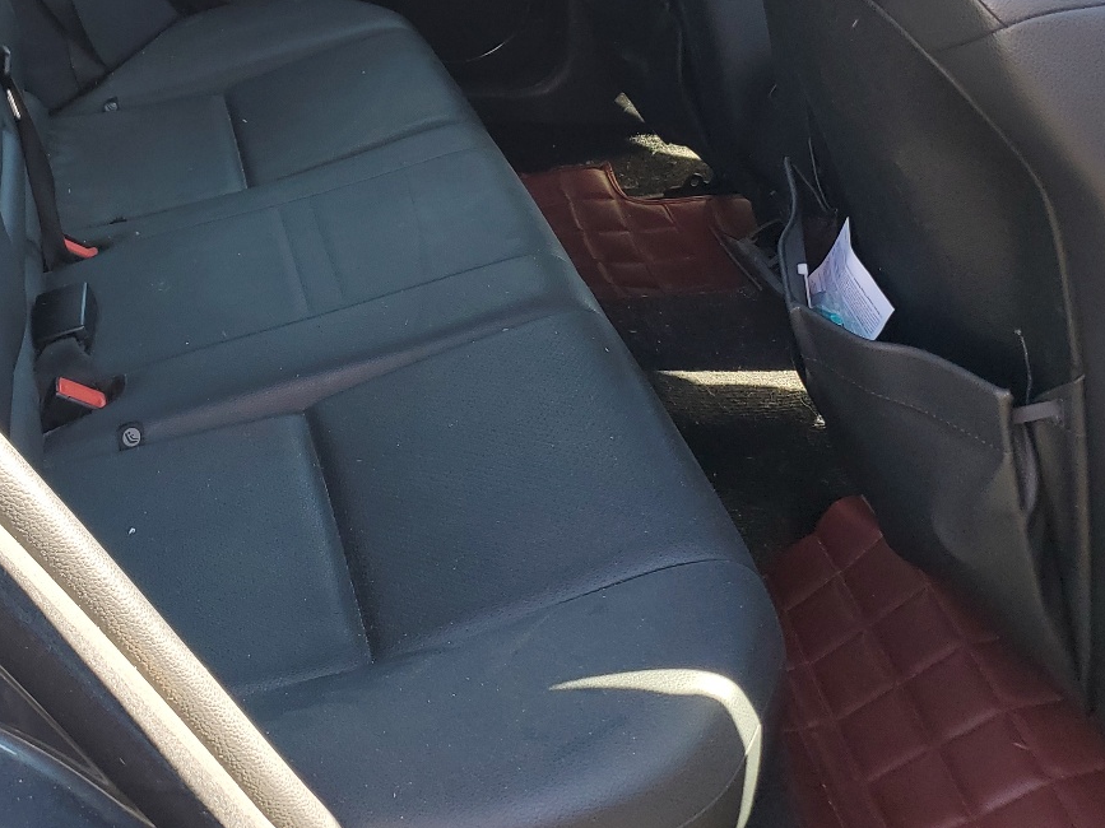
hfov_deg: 38.9
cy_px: 120
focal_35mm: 48
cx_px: 319
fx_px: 1532
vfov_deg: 29.3
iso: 50
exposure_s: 1/189
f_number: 1.5
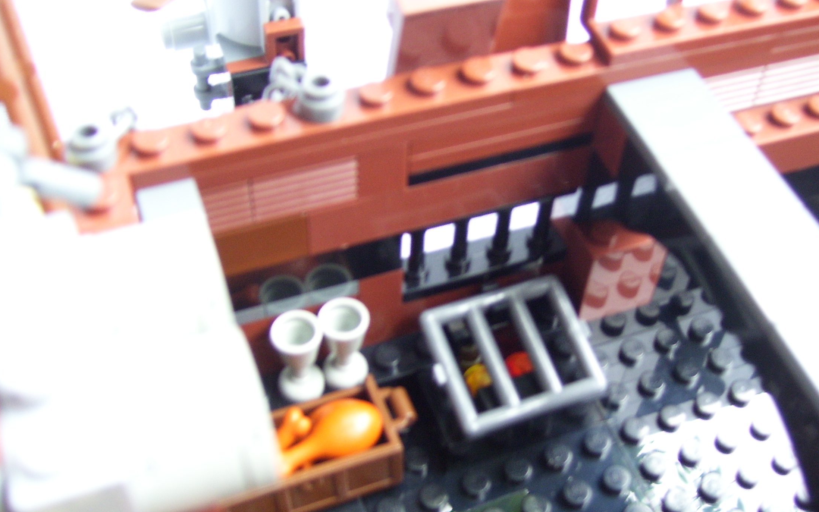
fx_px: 1027
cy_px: 288
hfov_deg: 43.4
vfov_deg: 28.0
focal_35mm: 46
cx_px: 461
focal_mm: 6
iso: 160
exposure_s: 1/15
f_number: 2.7
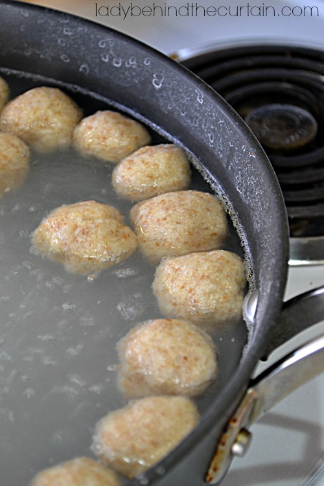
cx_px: 162
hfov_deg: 16.6
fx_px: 1114
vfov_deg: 24.6
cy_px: 243
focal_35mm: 82
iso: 1100
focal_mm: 55
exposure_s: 1/15
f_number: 5.6
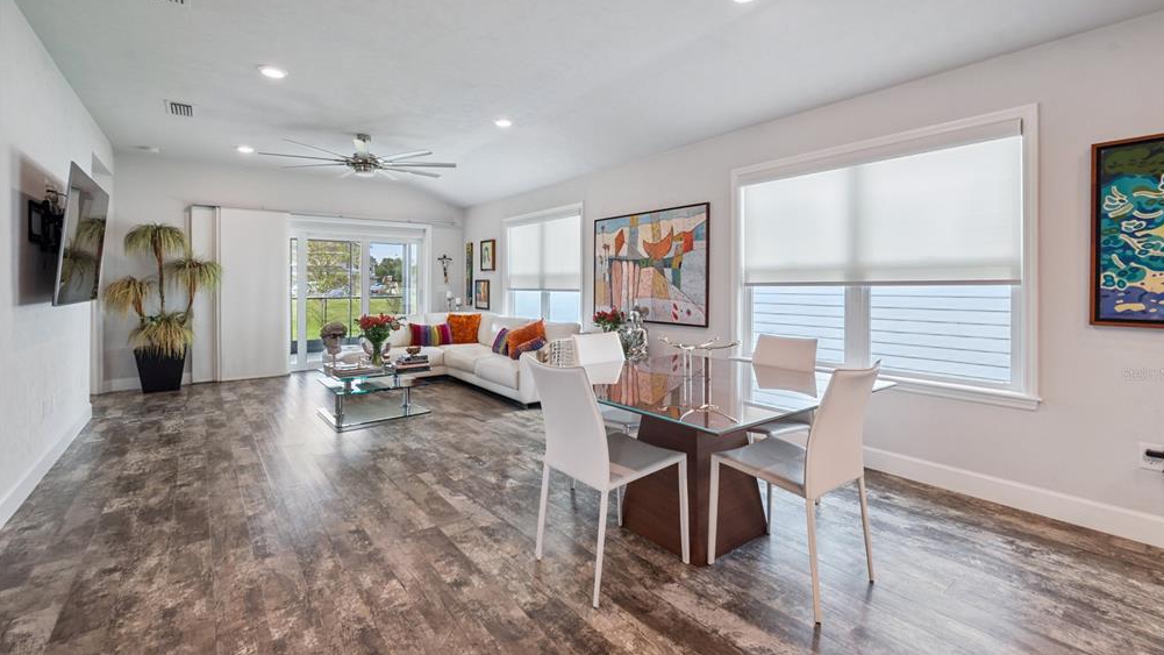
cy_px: 374
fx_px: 463
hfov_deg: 103.0
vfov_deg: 70.2
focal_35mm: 15
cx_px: 593
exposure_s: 1/50
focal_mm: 14
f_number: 8
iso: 400
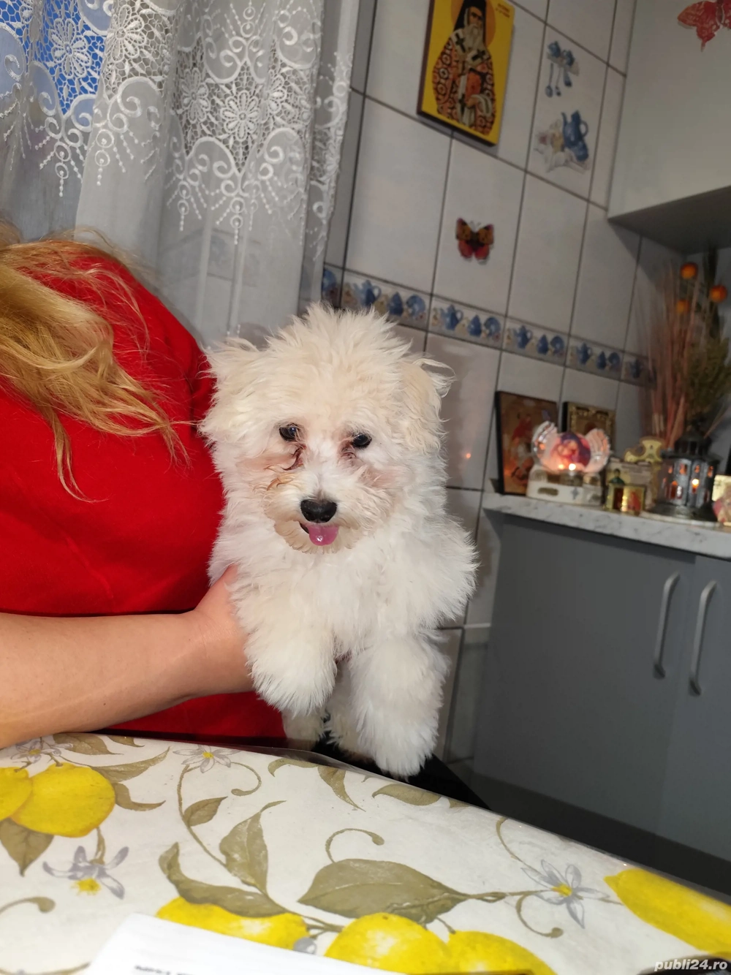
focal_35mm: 23
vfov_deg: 73.9
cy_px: 488
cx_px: 366
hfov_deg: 58.9
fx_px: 648
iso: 640
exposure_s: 1/50
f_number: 1.65
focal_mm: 6.14
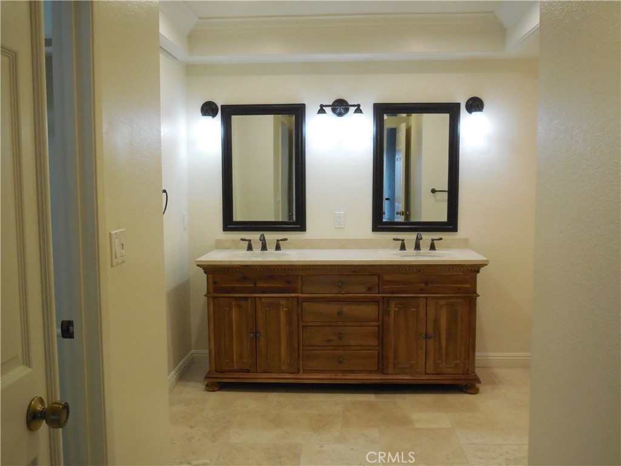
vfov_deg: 41.8
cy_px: 233
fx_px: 610
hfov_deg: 54.0
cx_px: 310
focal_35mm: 34
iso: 800
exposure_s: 1/160
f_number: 3.4
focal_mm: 6.1
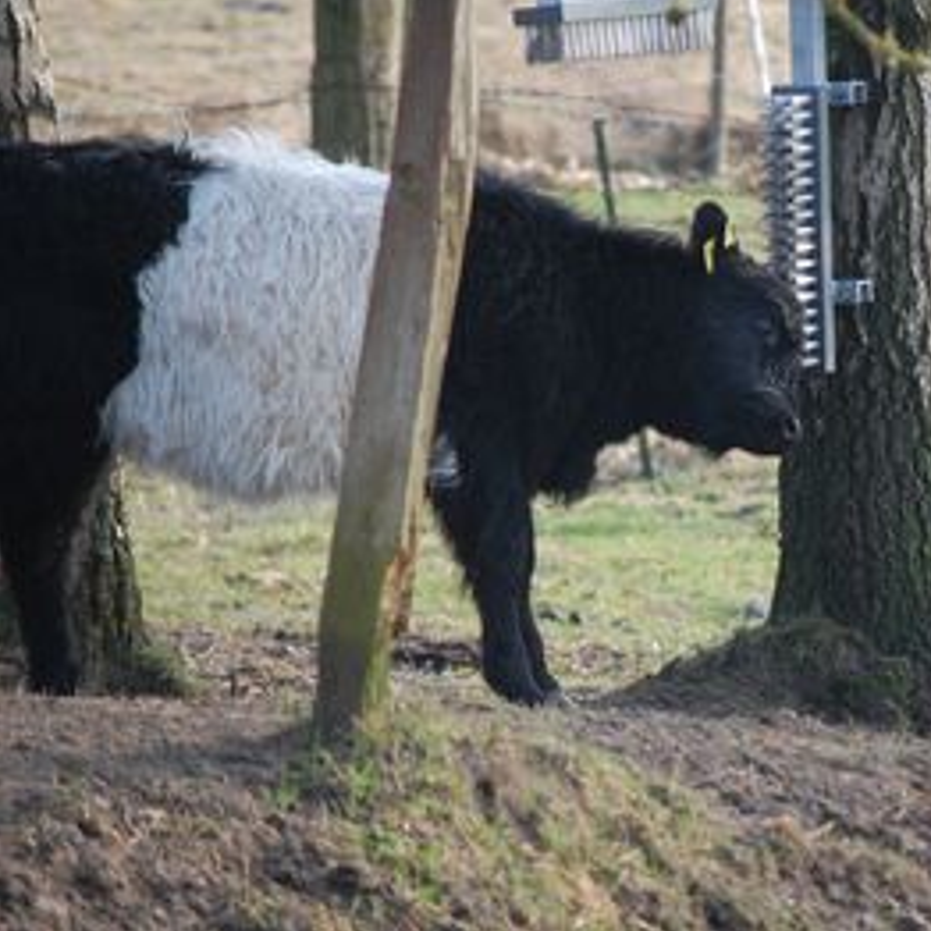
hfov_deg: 4.5
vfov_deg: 4.5
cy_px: 464
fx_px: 11806
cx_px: 707
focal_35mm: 388
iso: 640
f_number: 5.6
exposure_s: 1/500
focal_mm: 200
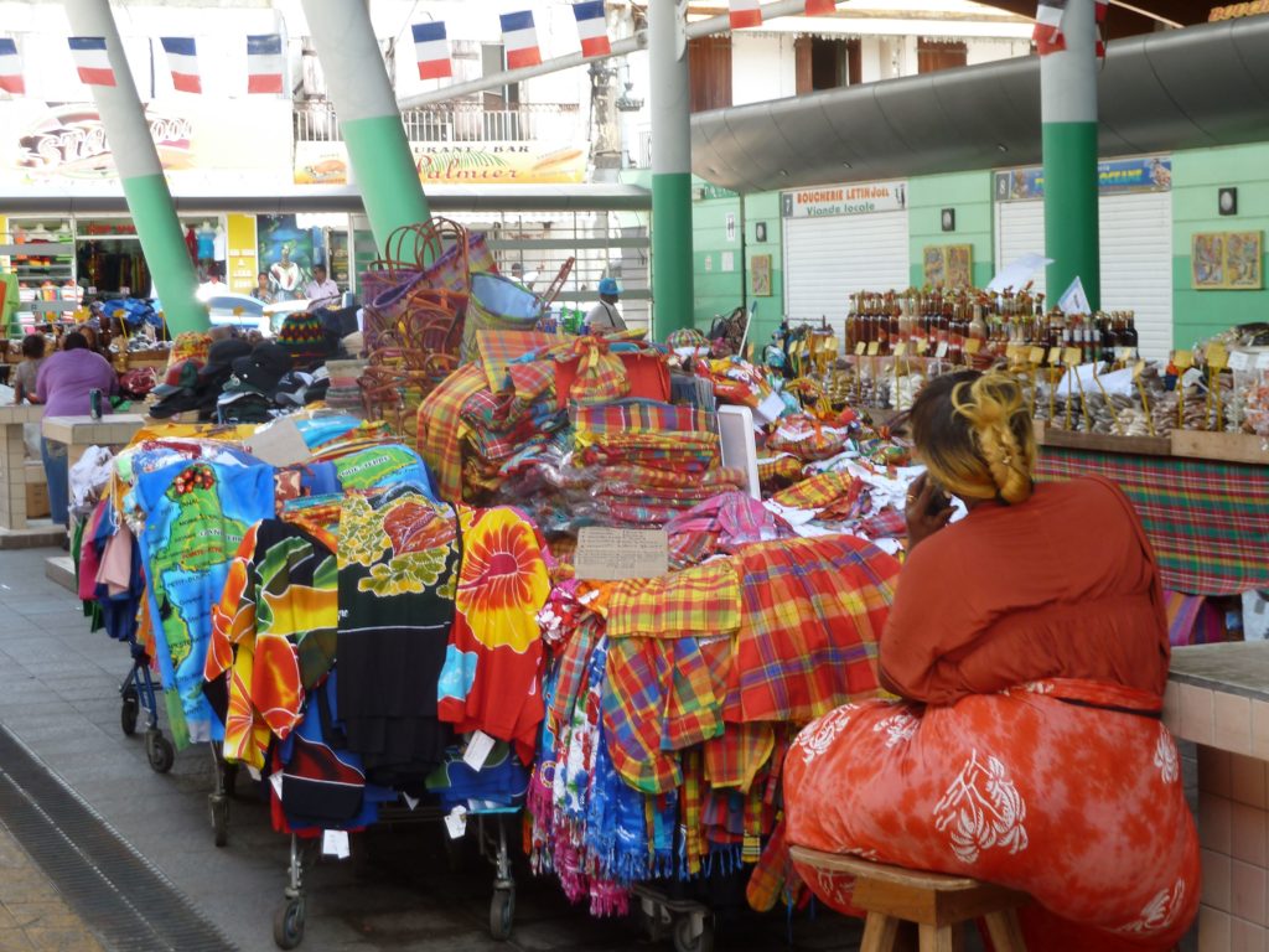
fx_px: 2456
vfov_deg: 21.9
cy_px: 476
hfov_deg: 29.0
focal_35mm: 67
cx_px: 634
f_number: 4.1
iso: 80
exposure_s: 1/40
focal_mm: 11
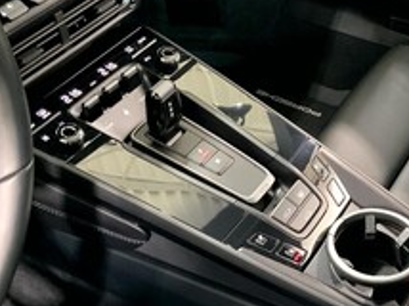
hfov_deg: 33.1
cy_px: 211
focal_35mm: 57
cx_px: 310
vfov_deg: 25.4
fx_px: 673
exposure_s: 1/56
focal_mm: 3
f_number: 1.8
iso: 320
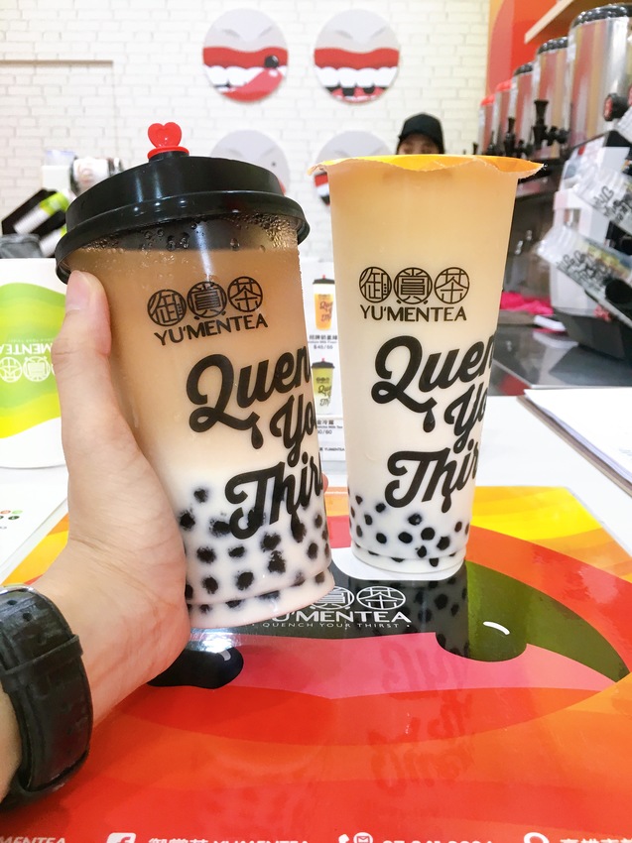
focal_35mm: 29
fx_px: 706
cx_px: 316
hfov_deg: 48.2
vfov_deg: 61.7
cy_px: 422
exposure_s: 1/30
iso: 40
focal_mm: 4.15
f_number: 2.2
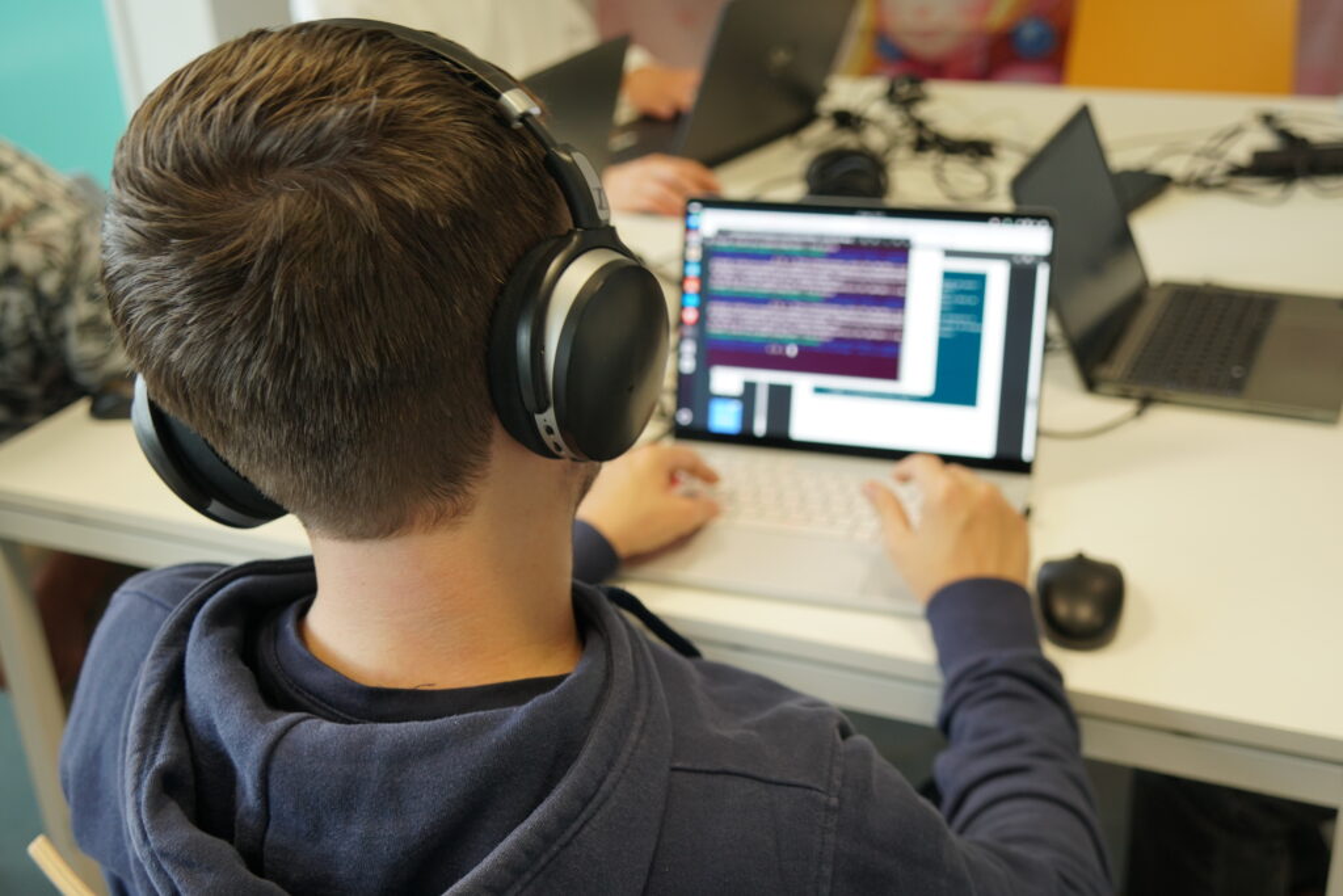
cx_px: 672
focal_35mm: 42
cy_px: 448
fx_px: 1567
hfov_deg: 46.4
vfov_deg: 31.9
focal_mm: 28
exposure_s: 1/60
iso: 400
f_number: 3.5
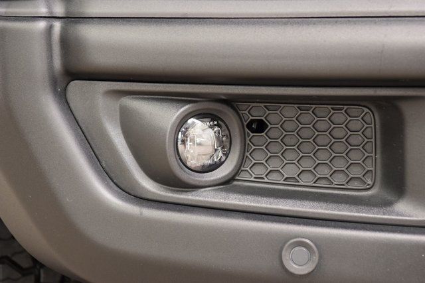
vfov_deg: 13.0
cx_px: 212
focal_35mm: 105
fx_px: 1240
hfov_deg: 19.5
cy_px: 142
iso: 1600
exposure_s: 1/30
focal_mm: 70
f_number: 4
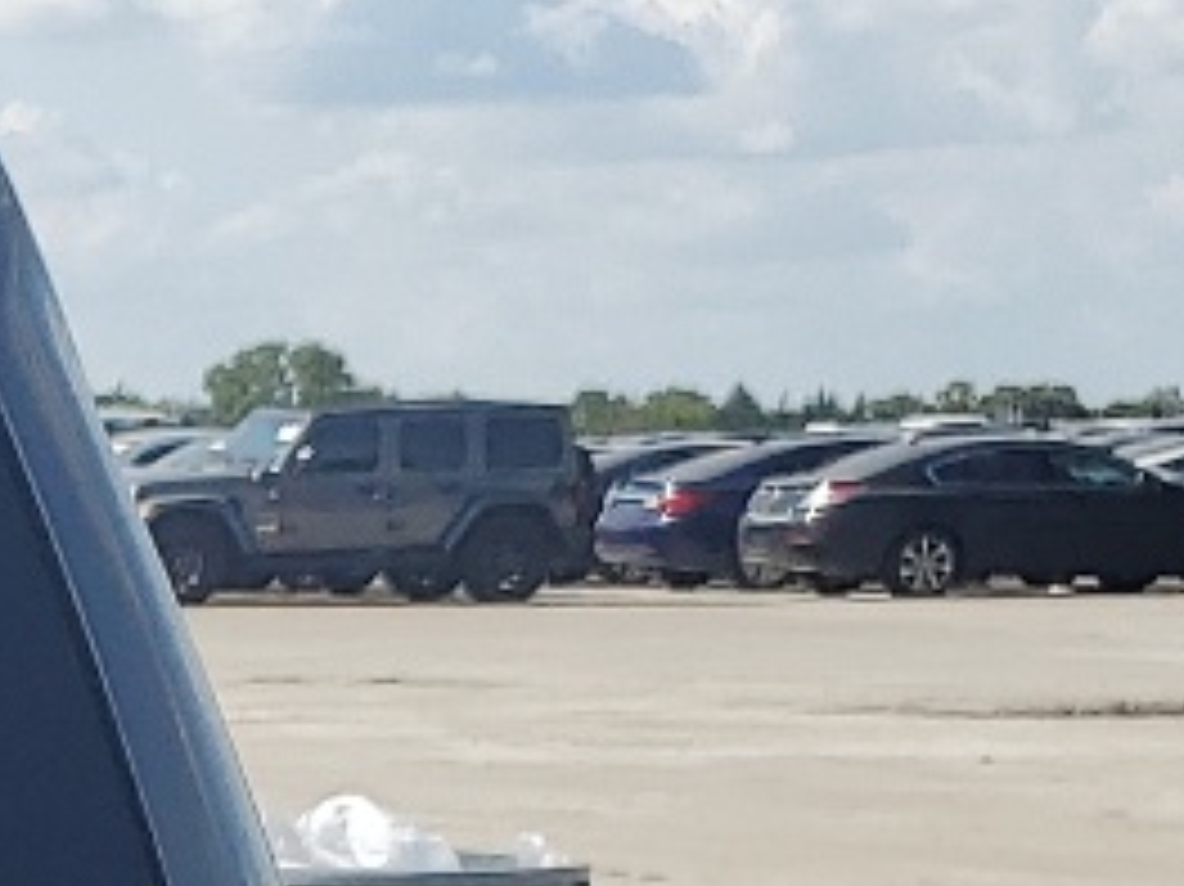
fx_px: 5402
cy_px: 1803
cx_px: -1846
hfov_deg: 10.4
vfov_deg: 8.8
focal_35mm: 158
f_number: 1.5
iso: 50
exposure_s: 1/3333
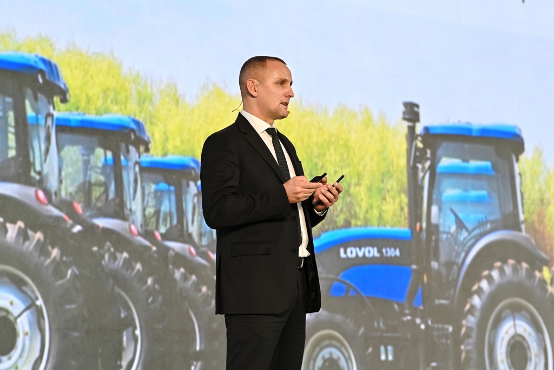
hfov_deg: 11.7
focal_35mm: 175
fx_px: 2693
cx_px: 277
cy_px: 185
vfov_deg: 7.8
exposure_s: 1/80
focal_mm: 175
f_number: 6.3
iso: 640
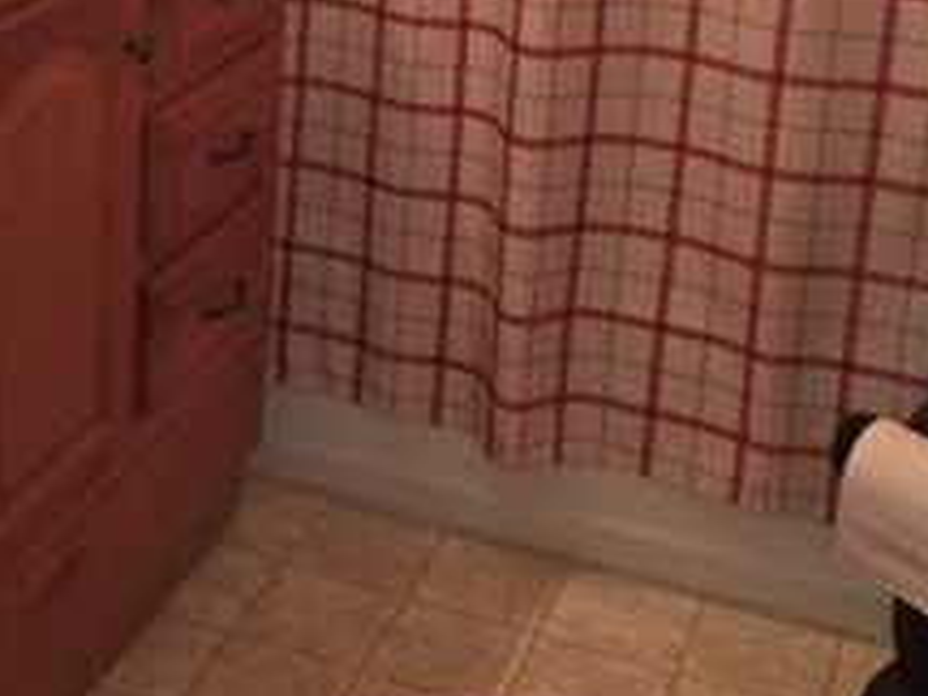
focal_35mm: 68
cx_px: 189
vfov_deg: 20.7
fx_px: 1823
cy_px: -39
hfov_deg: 28.0
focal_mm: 6.3
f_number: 1.7
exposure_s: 1/60
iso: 80
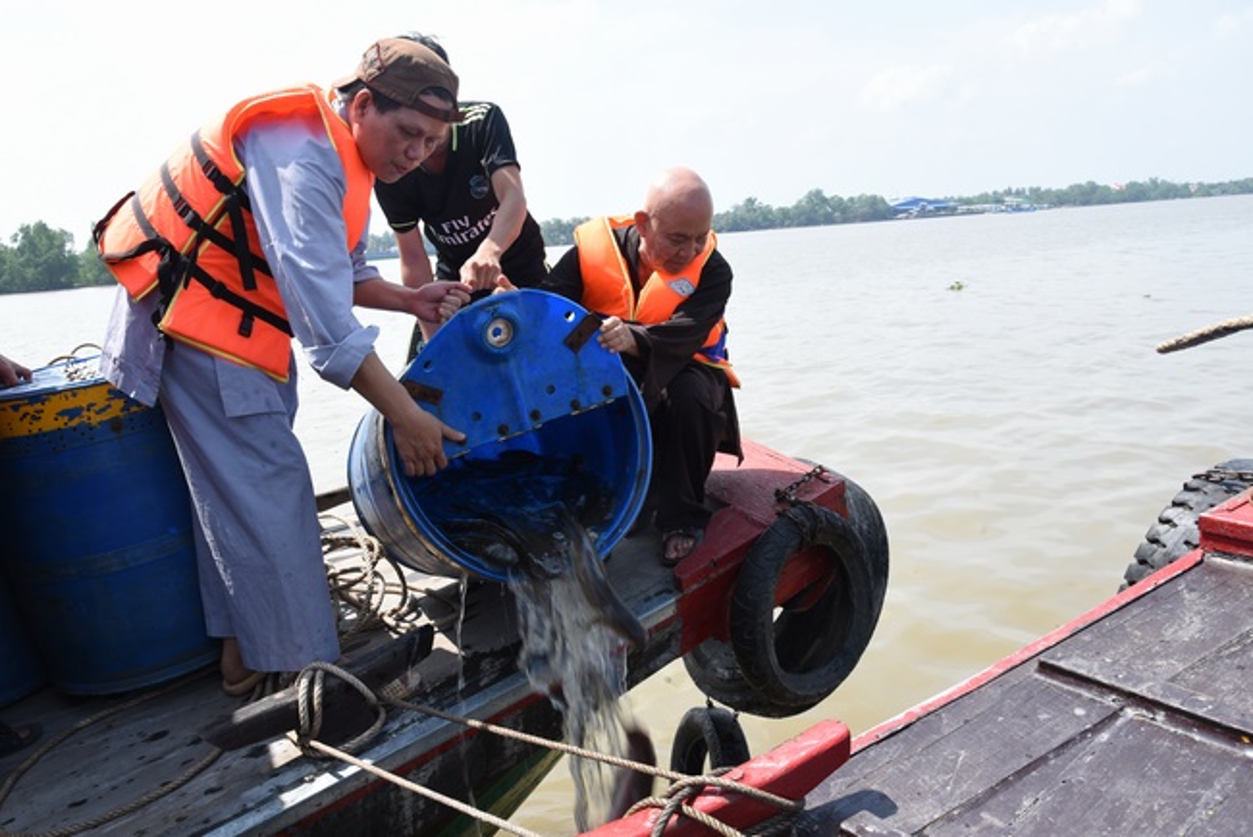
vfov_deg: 46.4
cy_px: 418
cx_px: 626
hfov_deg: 65.4
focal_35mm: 28
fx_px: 975
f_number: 11
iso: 200
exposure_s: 1/100
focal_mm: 28
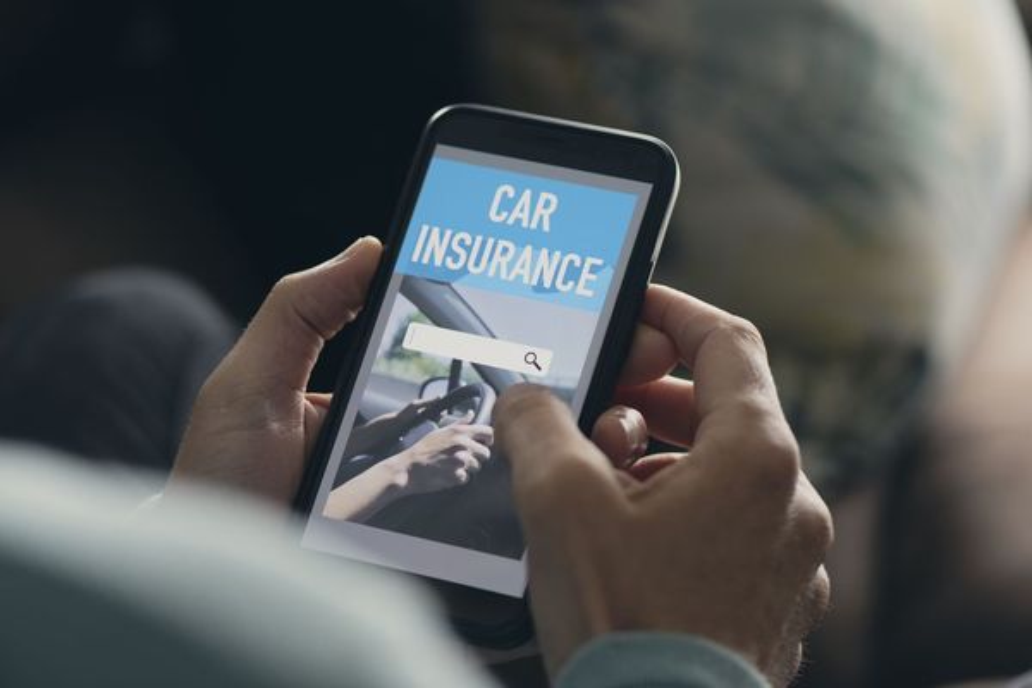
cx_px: 516
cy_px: 344
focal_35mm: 105
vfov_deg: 13.0
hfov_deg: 19.5
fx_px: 3010
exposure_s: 1/125
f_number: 4.5
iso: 320
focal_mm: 105
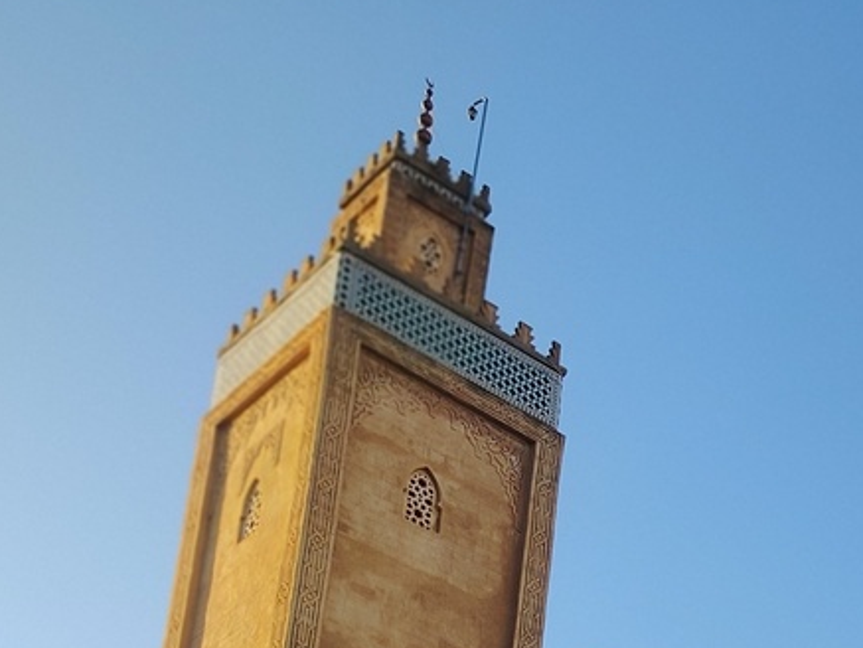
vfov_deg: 16.6
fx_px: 1970
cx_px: 1126
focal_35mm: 79
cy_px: 1041
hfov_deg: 22.1
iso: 100
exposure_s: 1/288
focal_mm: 5.25
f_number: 4
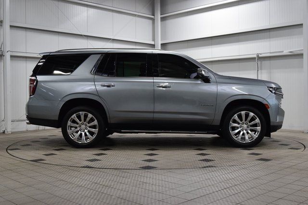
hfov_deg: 45.0
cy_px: 102
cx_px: 154
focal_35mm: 44
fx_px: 372
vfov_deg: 30.9
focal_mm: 29
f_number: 8
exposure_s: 1/60
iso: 1600
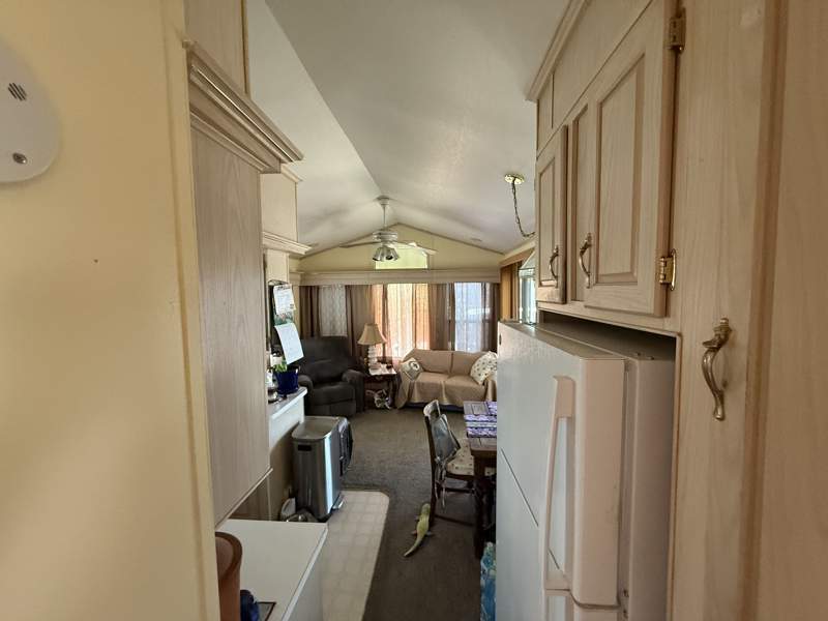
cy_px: 310
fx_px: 335
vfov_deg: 85.7
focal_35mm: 14
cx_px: 414
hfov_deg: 102.1
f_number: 2.2
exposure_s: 1/60
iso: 500
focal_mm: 2.22
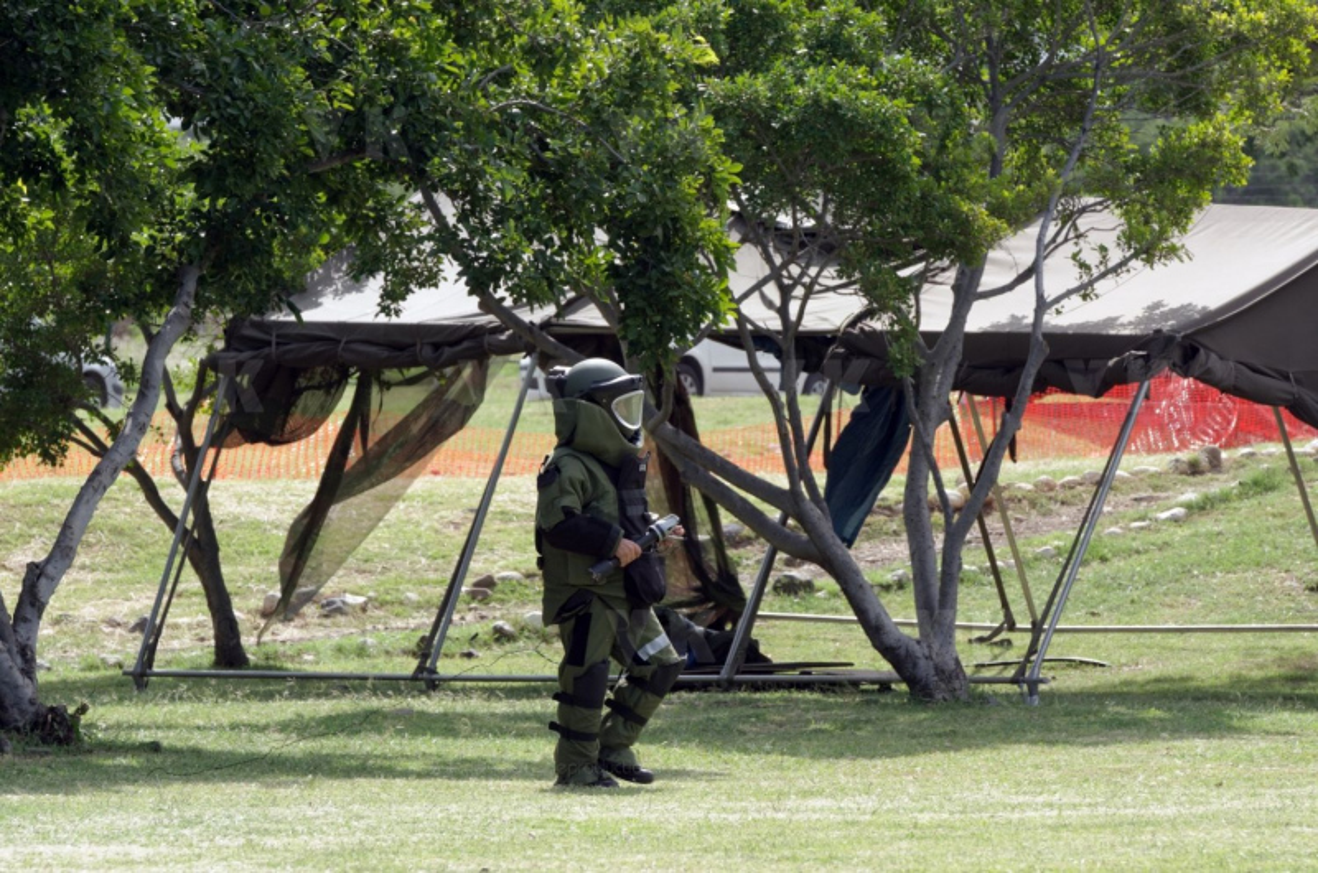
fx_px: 10961
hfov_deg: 6.9
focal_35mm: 300
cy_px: 436
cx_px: 659
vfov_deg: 4.6
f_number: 8
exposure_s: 1/200
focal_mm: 200
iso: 100
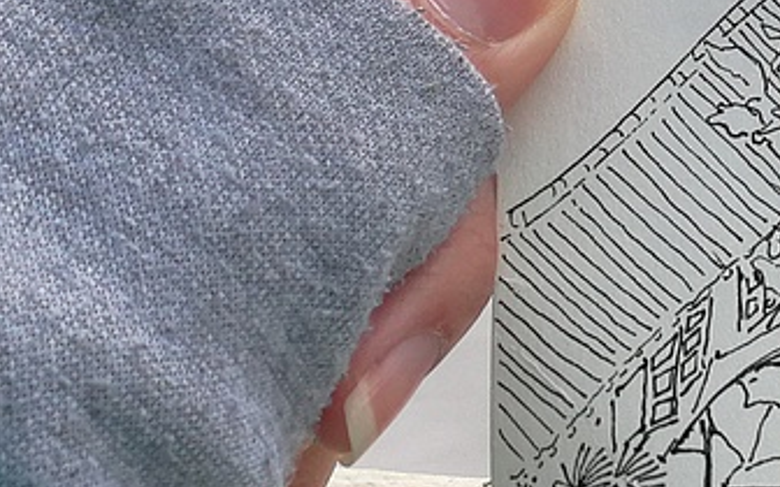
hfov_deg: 17.6
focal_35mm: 109
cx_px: 1075
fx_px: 2317
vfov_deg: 11.6
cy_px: -176
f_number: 2.2
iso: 50
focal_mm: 3.95
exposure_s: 1/120
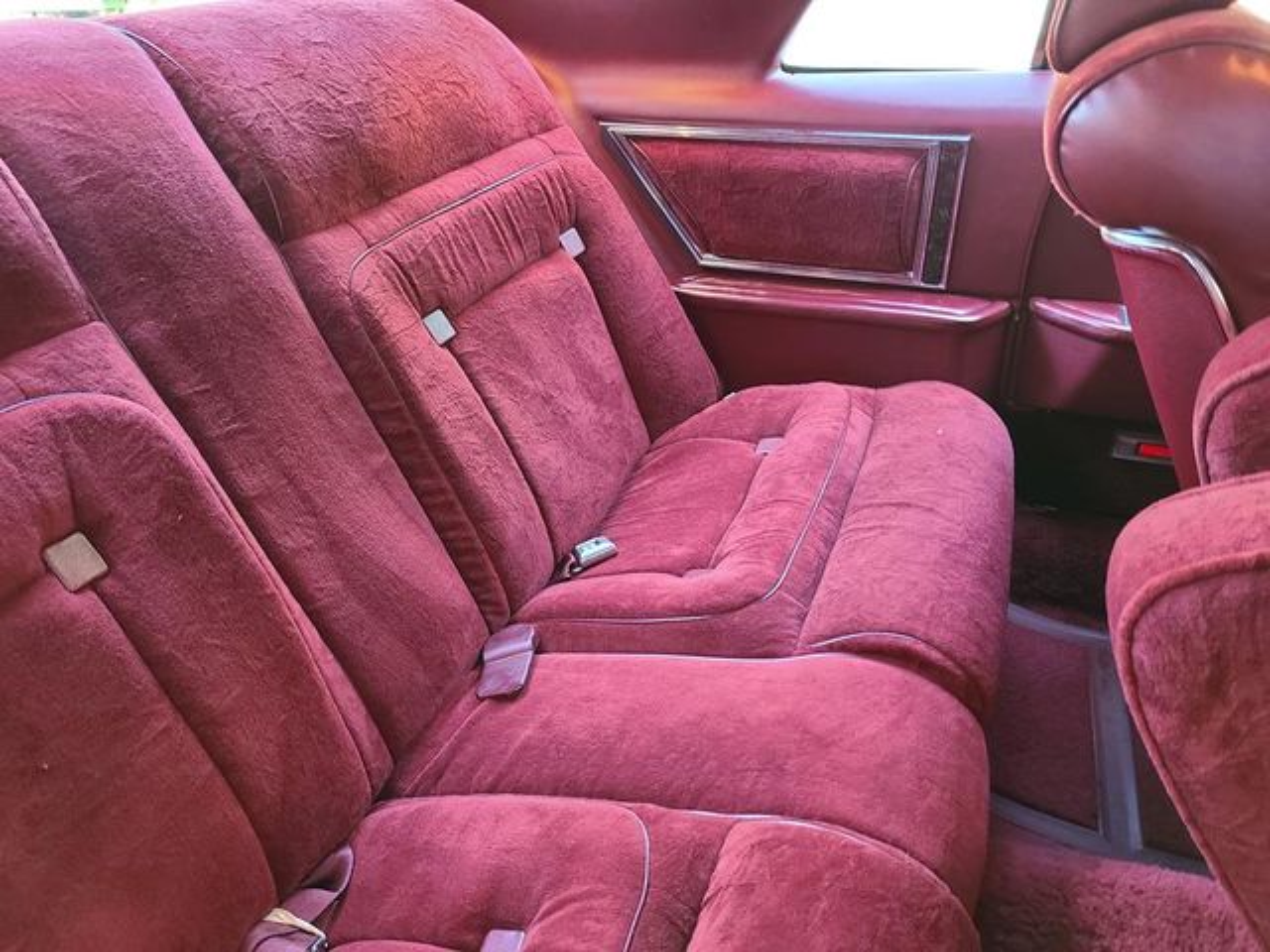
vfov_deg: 53.1
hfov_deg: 67.3
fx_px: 954
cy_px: 476
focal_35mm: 26
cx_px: 635
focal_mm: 5.4
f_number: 1.8
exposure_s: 1/40
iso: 250
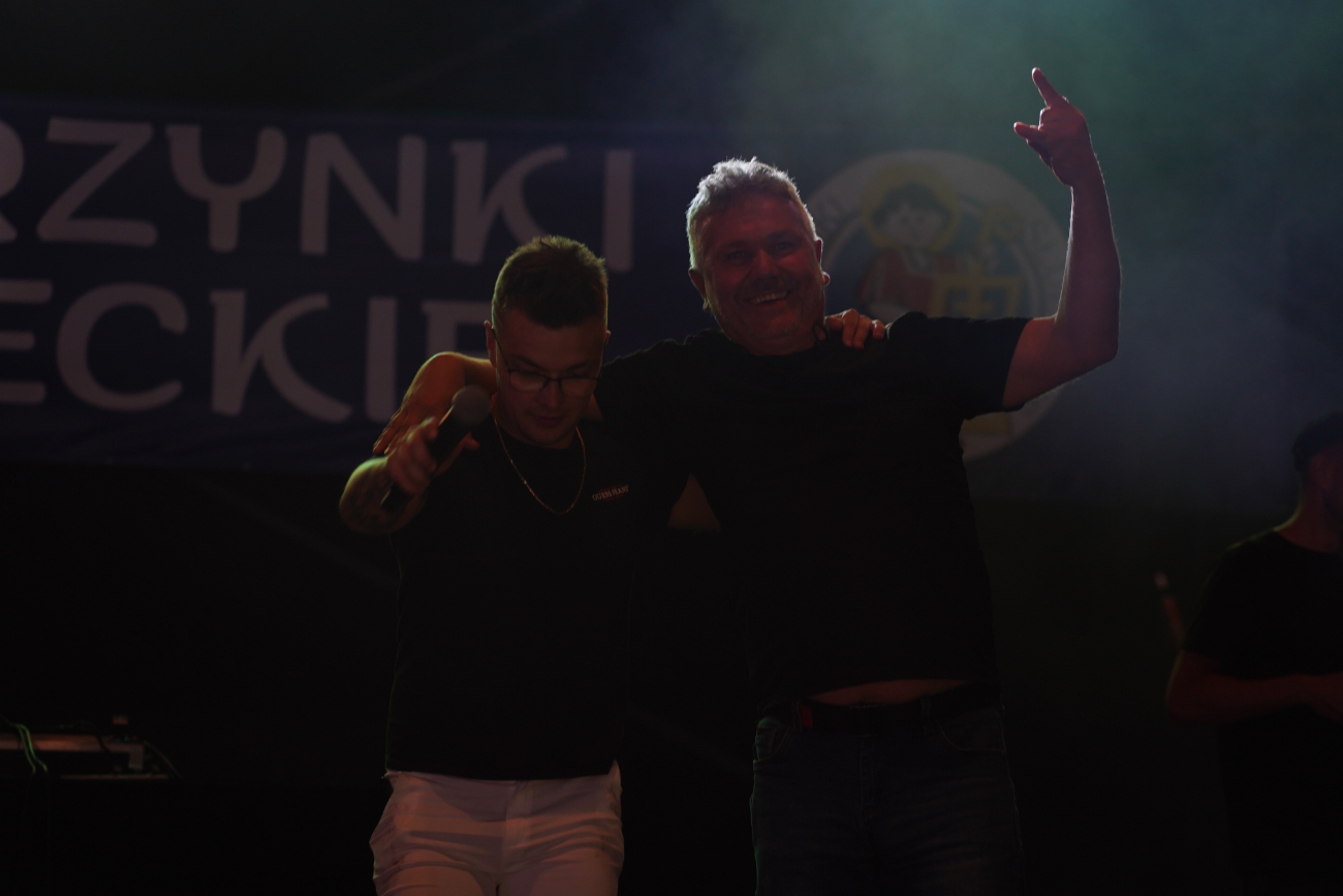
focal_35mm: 105
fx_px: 3917
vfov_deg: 13.0
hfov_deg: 19.5
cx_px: 672
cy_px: 448
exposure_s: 1/100
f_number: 4
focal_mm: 105
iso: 800
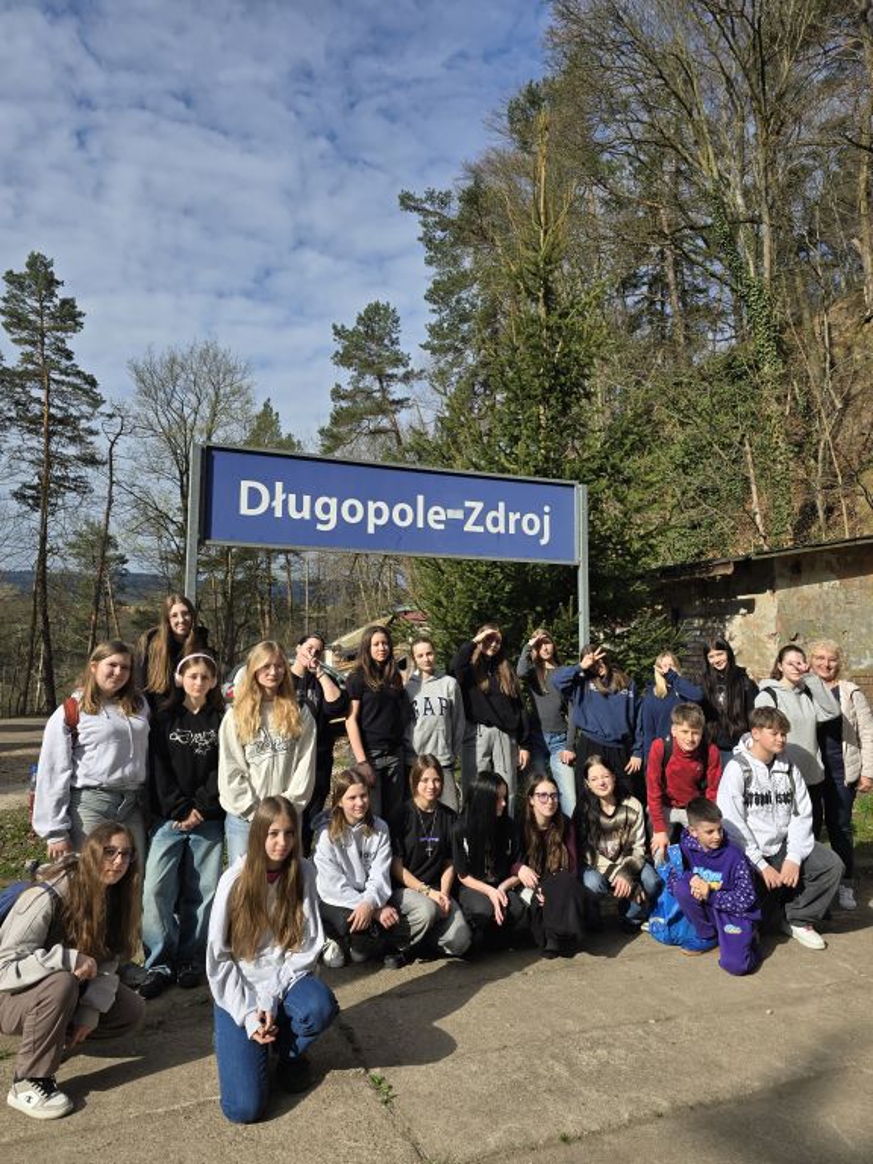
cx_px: 436
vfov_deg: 73.9
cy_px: 582
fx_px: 773
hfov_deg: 58.9
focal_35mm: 23
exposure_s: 1/907
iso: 12
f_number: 1.7
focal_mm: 6.3
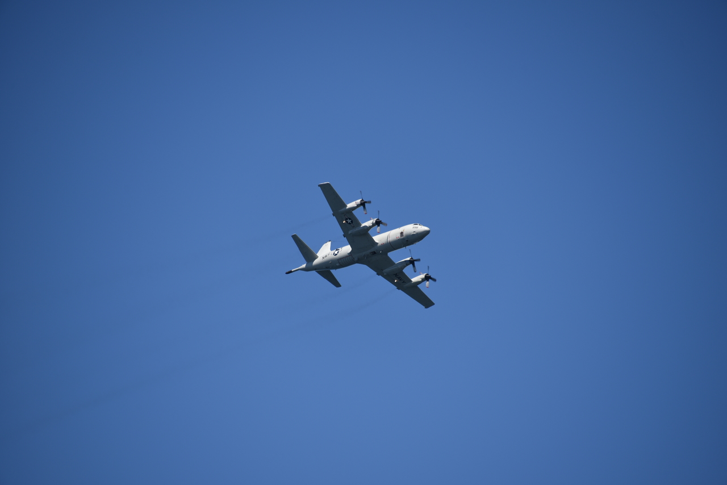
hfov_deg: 6.9
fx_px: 6059
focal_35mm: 300
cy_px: 242
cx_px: 364
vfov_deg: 4.6
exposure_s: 1/640
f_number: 7.1
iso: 100
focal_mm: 300
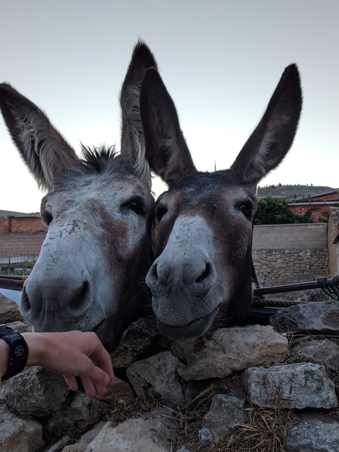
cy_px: 268
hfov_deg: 39.6
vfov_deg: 51.1
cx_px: 145
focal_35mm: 36
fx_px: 470
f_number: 1.8
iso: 57
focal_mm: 4.44
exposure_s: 1/125
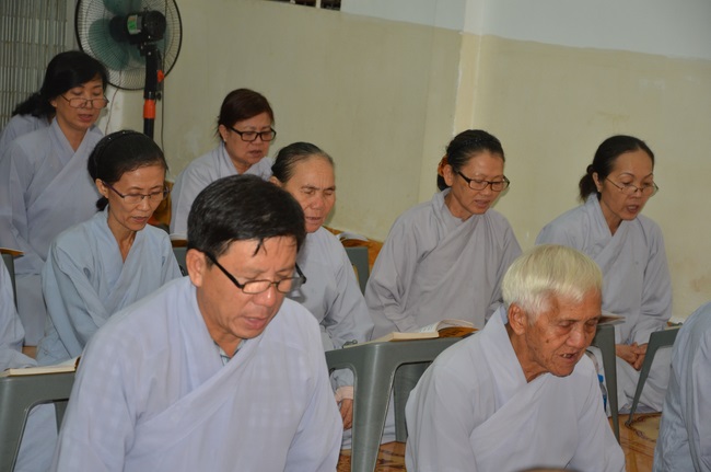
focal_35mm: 99
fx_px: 1952
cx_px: 356
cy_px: 236
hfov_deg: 20.6
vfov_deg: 13.8
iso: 640
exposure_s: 1/60
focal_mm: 66
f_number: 5.3
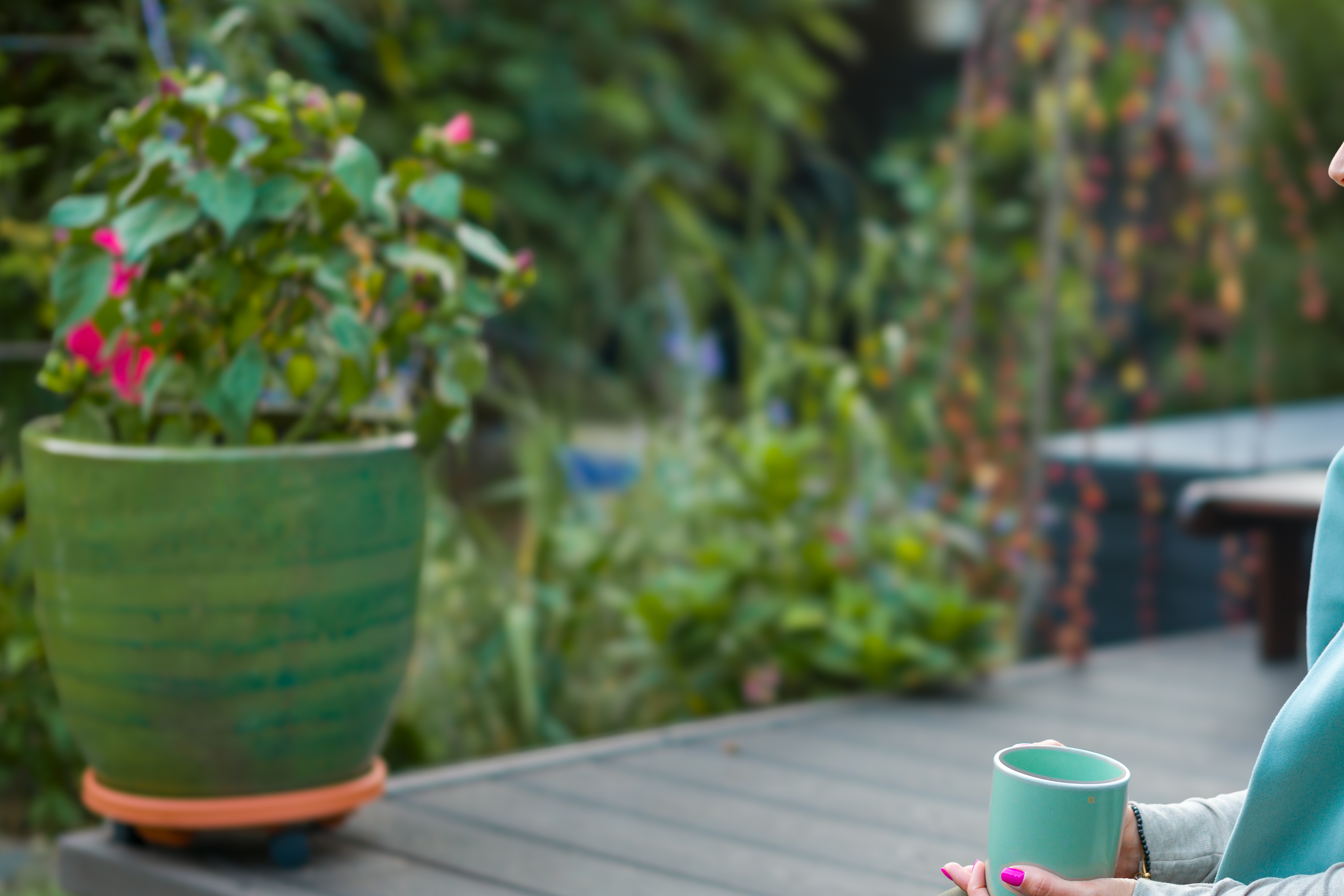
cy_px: 536
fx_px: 2688
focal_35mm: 72
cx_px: 949
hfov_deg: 27.8
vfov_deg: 18.9
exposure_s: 1/250
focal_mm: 50
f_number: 2.2
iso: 500
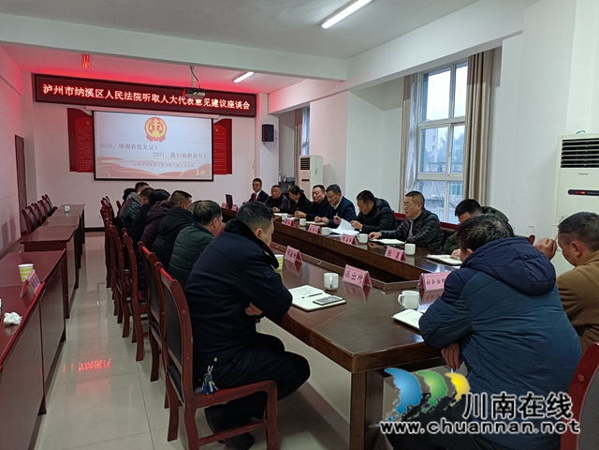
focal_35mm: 26
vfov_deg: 53.1
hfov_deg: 67.3
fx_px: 450
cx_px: 300
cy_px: 225
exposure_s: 1/25
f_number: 1.8
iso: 914
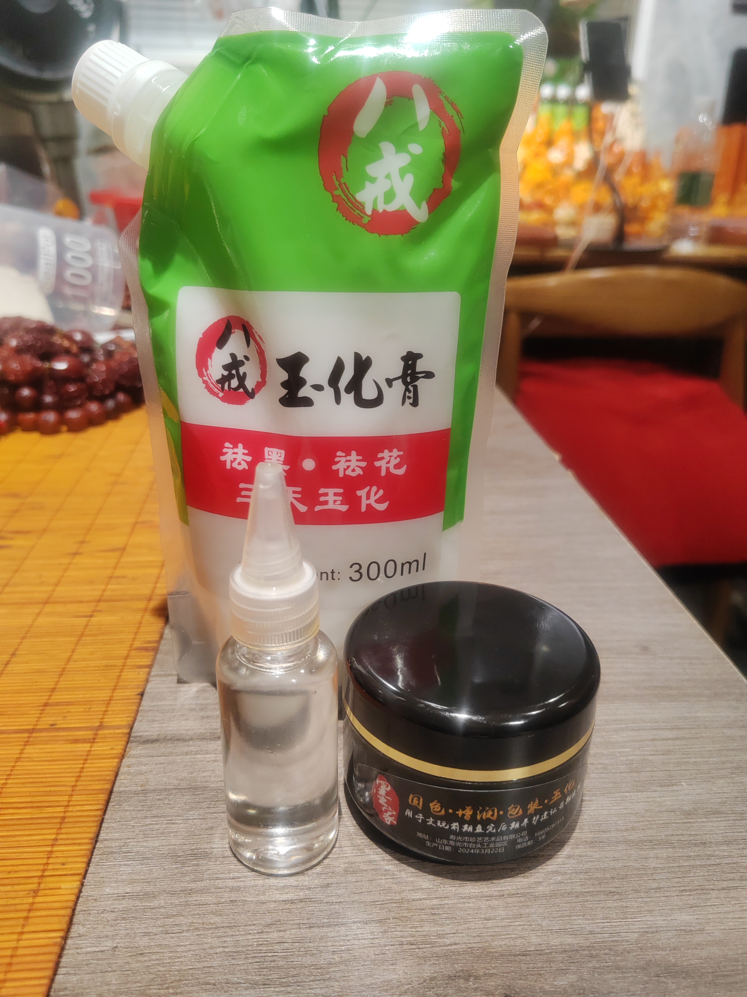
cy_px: 498
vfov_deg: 65.3
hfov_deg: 51.4
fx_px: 777
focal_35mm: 27
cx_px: 374
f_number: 1.9
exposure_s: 1/100
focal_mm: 5.52
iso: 250
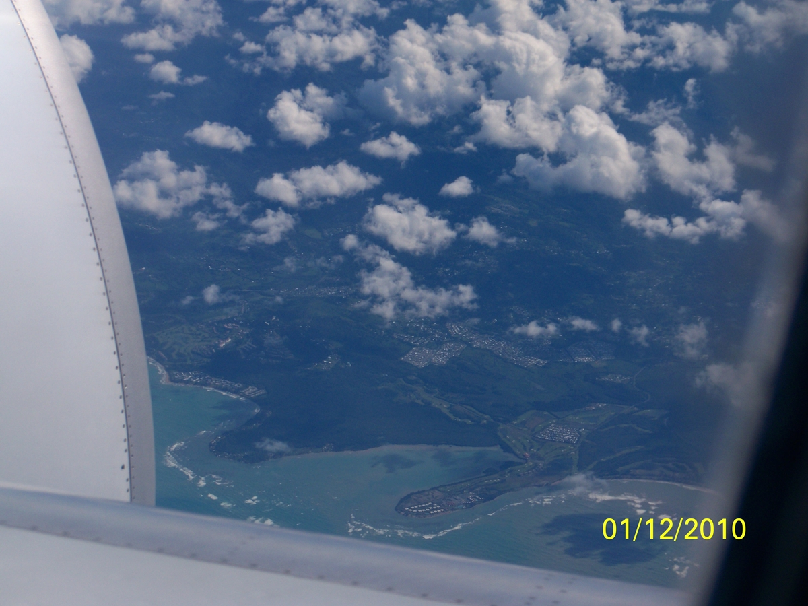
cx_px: 404
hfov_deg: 15.9
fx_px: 2894
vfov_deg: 12.0
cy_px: 303
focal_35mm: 124
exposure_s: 1/640
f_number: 4.5
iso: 64
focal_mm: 21.1
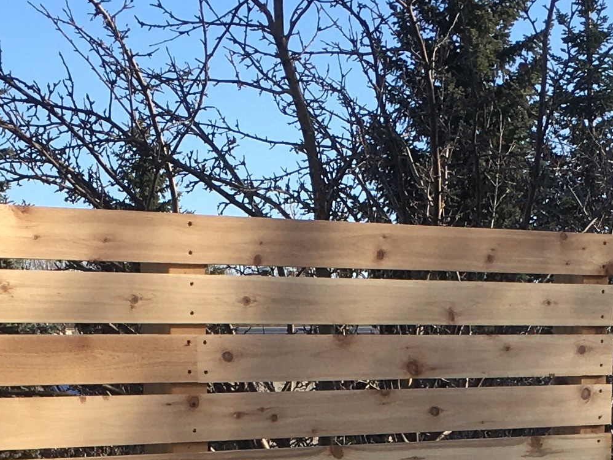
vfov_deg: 12.0
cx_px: 359
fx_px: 2073
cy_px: 740
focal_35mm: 117
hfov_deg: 16.8
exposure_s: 1/785
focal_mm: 4.15
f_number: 2.2
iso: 25
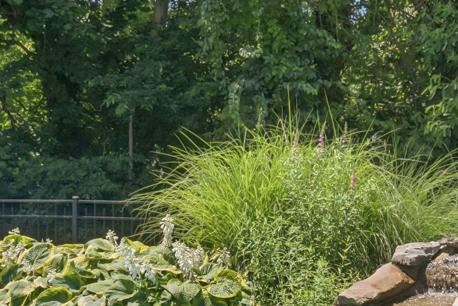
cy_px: 194
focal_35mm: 70
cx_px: 267
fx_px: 891
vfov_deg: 19.4
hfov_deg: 28.8
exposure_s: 1/320
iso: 200
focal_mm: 16
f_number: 9
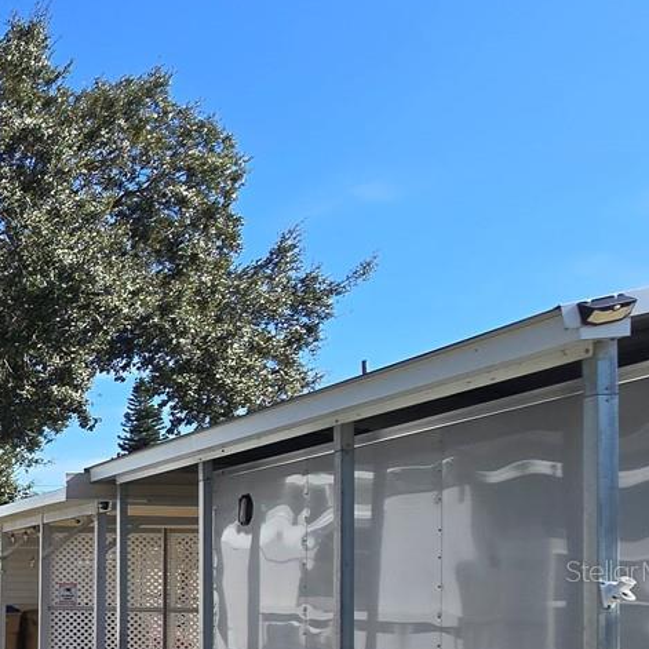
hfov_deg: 25.7
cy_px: 570
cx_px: -406
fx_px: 827
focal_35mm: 39
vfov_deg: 40.0
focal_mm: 2.2
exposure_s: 1/1472
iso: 50
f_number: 2.2
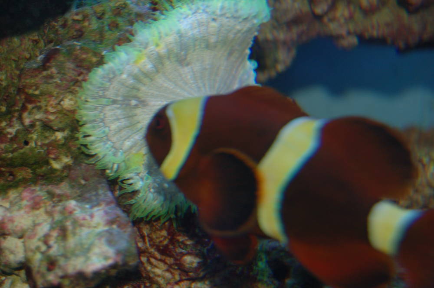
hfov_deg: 24.6
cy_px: 144
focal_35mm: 82
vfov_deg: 16.5
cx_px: 217
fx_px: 994
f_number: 5.6
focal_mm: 55
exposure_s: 1/60
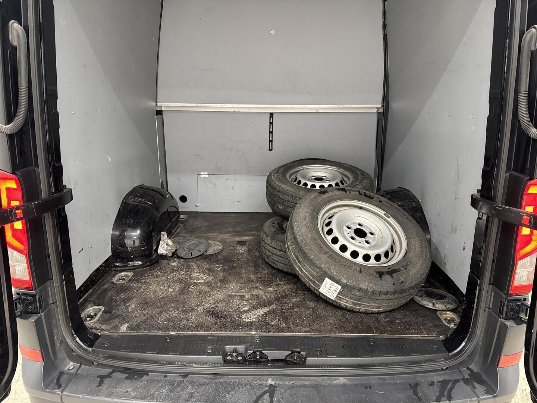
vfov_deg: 56.8
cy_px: 202
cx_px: 268
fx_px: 372
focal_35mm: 24
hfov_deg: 71.6
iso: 500
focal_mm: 6.76
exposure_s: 1/50
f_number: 1.78
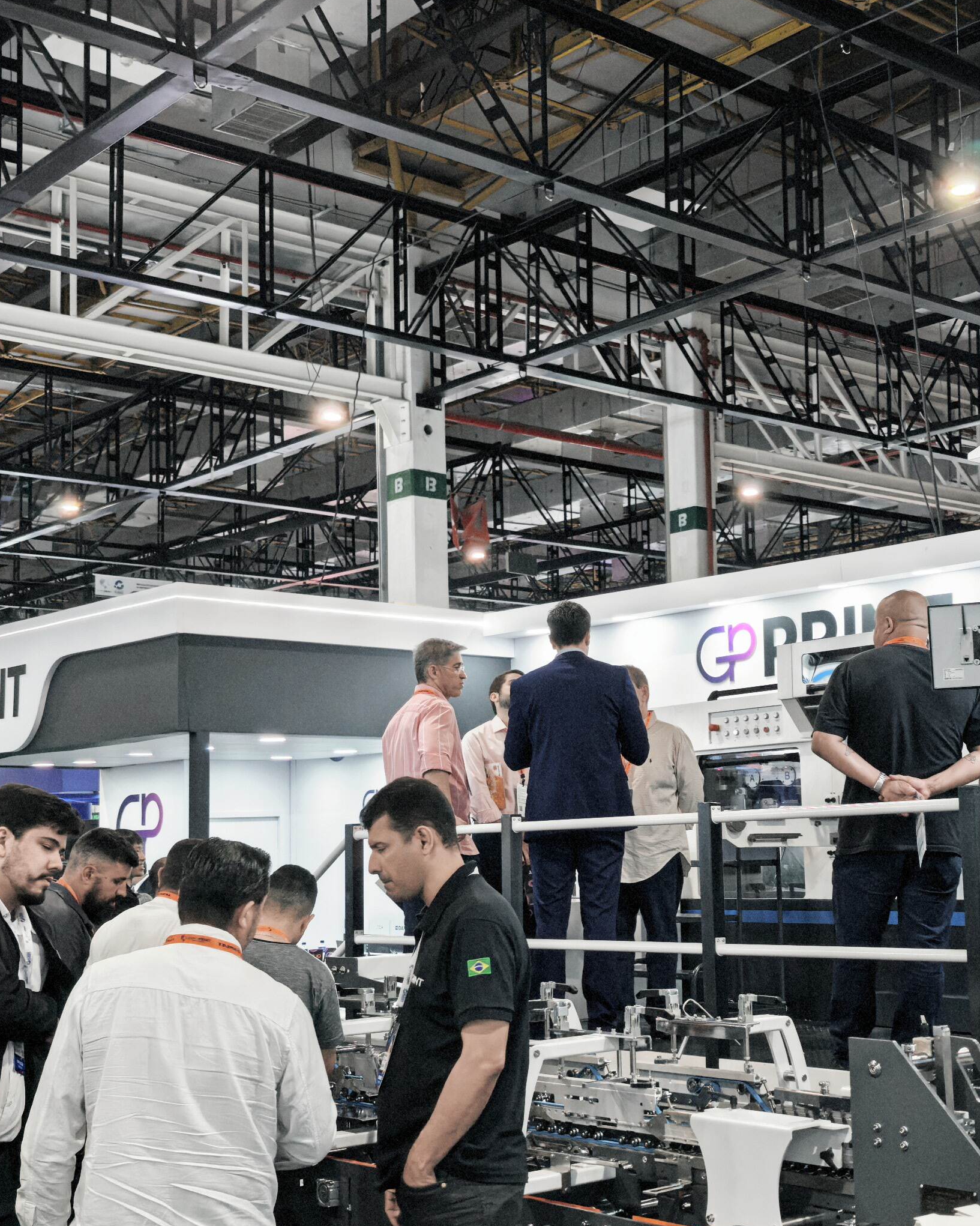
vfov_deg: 39.5
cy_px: 684
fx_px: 1704
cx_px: 628
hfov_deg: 31.9
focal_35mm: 47
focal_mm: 6.98
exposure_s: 1/120
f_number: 1.4
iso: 125
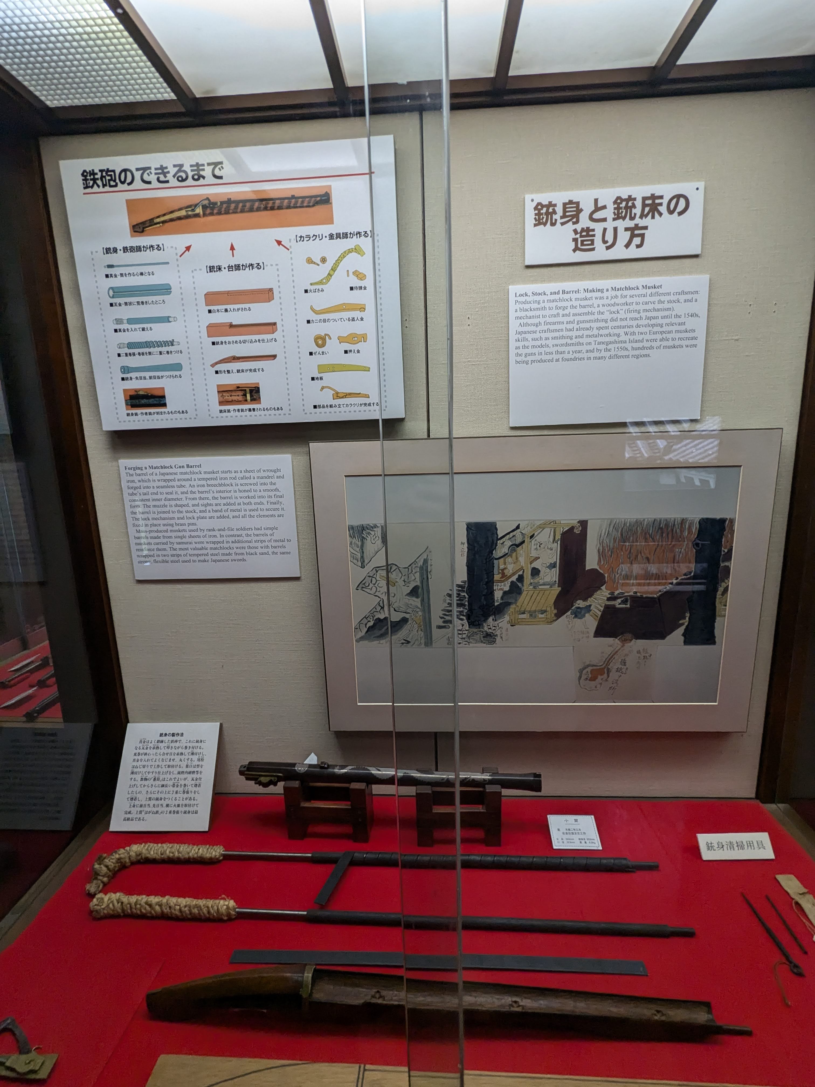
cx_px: 408
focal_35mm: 16
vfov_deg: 94.5
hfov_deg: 78.1
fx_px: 502
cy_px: 544
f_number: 2.2
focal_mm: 2.35
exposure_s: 1/120
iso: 120
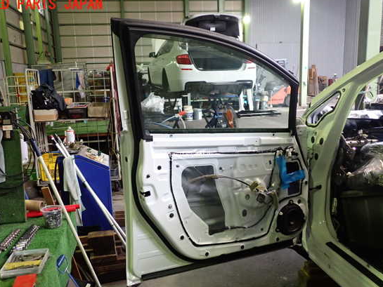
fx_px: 365
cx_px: 186
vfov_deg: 42.9
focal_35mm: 33
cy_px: 154
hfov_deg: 55.3
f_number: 2.3
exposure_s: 1/30
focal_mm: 5.4
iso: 250
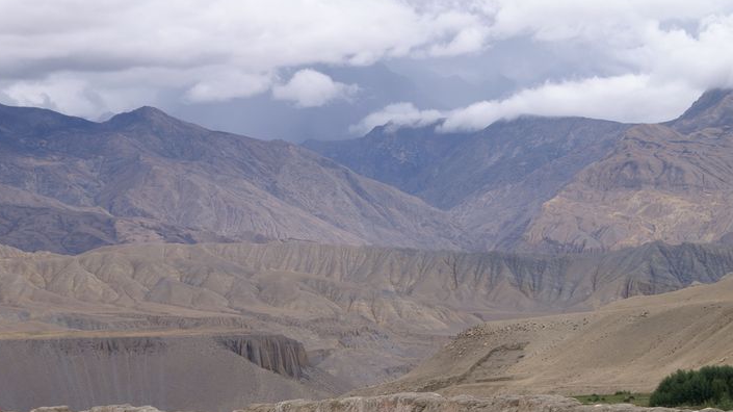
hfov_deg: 16.6
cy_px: 227
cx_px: 348
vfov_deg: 9.4
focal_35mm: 129
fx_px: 2506
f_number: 11
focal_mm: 70
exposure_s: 1/160
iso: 100
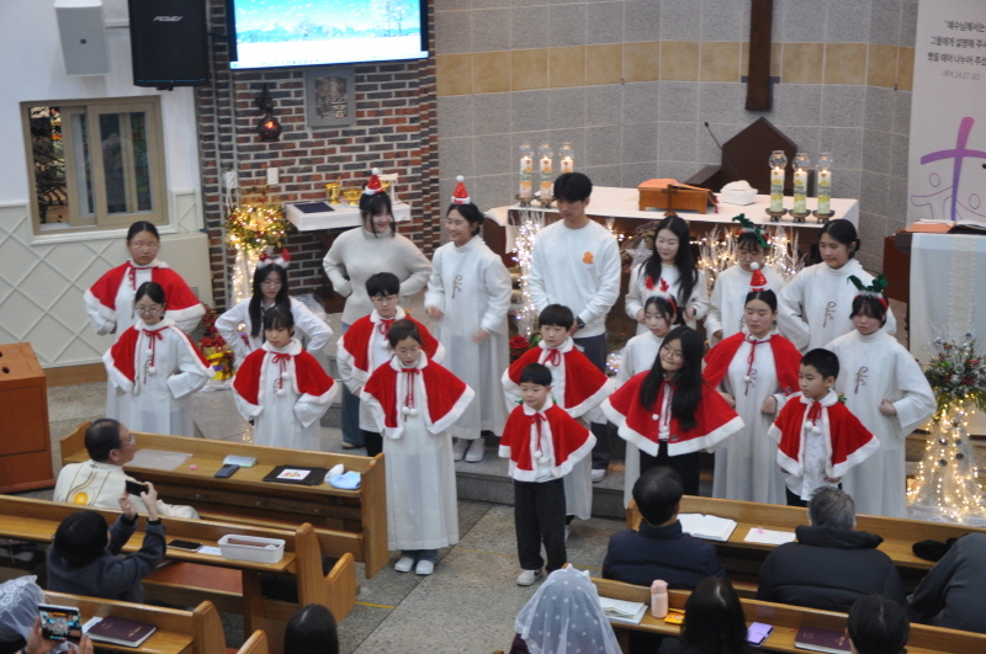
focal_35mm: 63
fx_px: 1723
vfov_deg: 21.5
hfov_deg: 31.9
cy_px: 327
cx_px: 493
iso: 400
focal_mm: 42
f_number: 4.8
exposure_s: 1/20
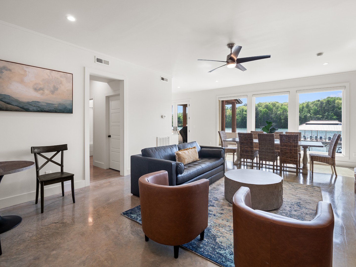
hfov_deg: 94.5
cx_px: 178
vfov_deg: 78.1
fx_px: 165
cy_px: 134
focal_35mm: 16
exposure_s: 1/20
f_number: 5.6
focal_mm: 8
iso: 200
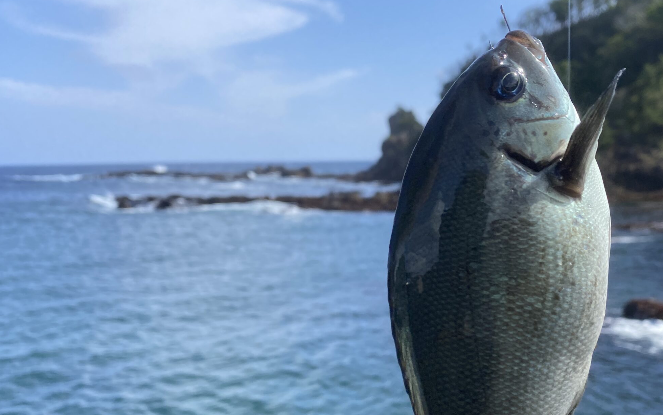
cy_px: 283
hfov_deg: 53.6
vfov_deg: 34.9
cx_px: 404
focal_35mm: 36
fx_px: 650
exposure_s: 1/1565
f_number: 1.8
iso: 32
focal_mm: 4.25
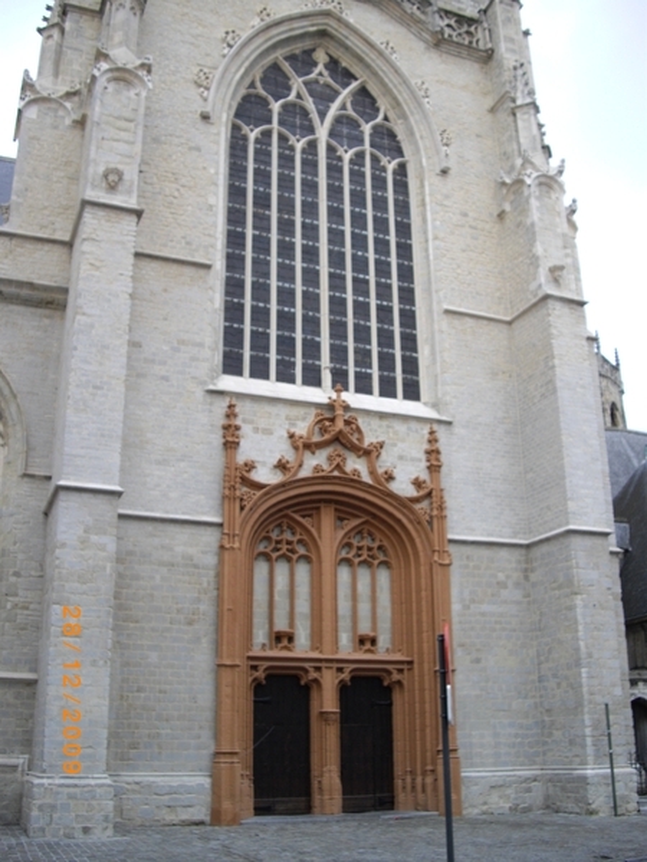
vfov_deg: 49.0
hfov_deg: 37.7
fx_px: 947
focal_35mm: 38
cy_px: 431
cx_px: 324
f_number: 2.8
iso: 100
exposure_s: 1/200
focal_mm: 7.9
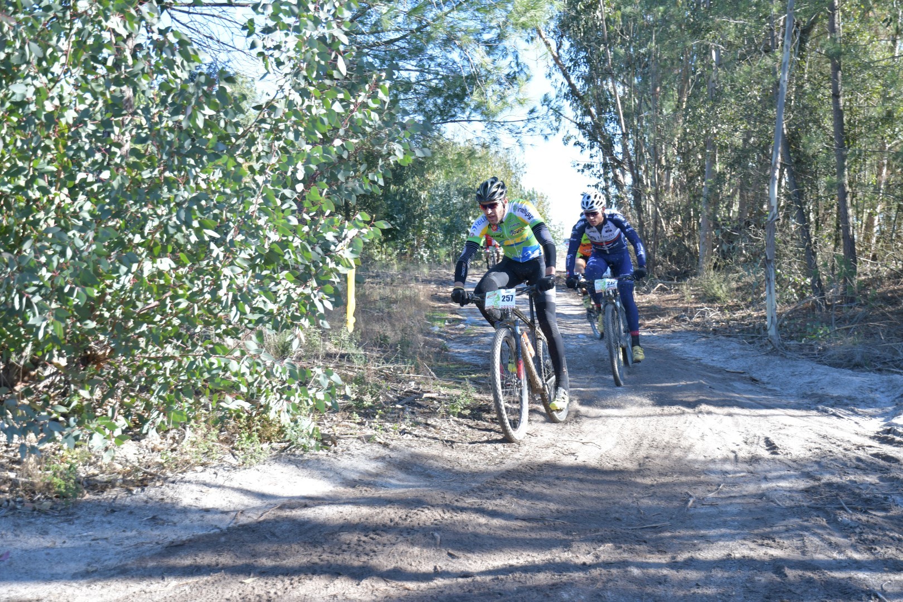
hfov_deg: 35.1
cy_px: 301
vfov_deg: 23.8
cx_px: 452
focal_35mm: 57
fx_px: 1430
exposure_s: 1/500
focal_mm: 38
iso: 400
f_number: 4.5
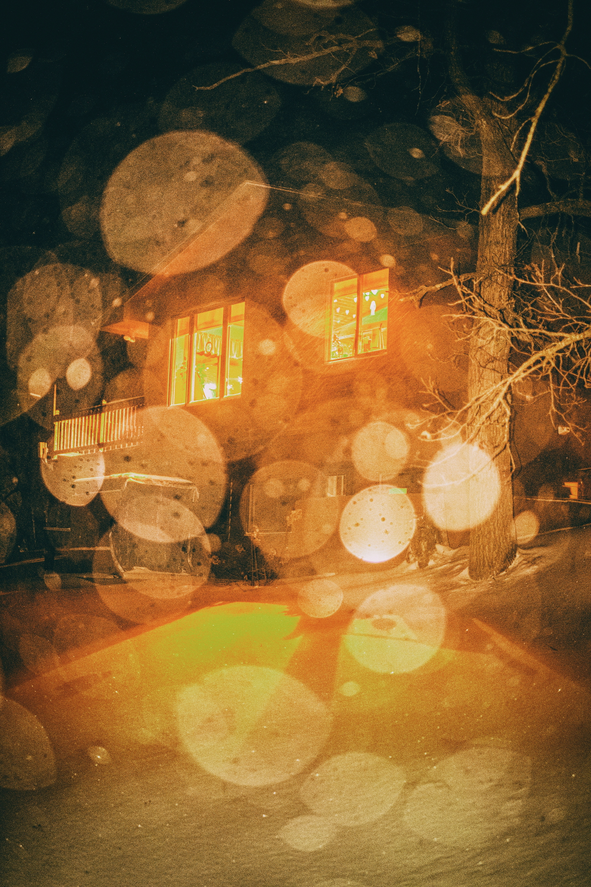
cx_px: 296
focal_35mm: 53
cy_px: 444
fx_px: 1305
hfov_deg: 25.5
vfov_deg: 37.5
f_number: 1.4
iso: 12800
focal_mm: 35
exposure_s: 1/8
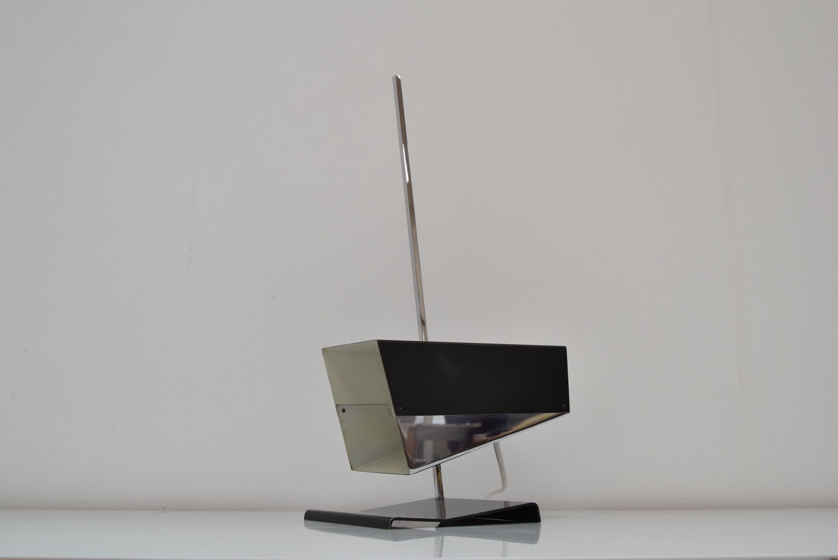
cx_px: 419
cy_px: 280
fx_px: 909
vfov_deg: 34.3
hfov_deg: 49.5
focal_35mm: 39
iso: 1600
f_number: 7.1
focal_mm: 26
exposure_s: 1/200
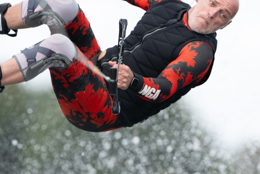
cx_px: 105
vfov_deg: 2.0
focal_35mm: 691
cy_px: 63
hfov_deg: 3.0
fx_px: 4990
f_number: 4
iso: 320
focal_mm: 400
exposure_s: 1/1600
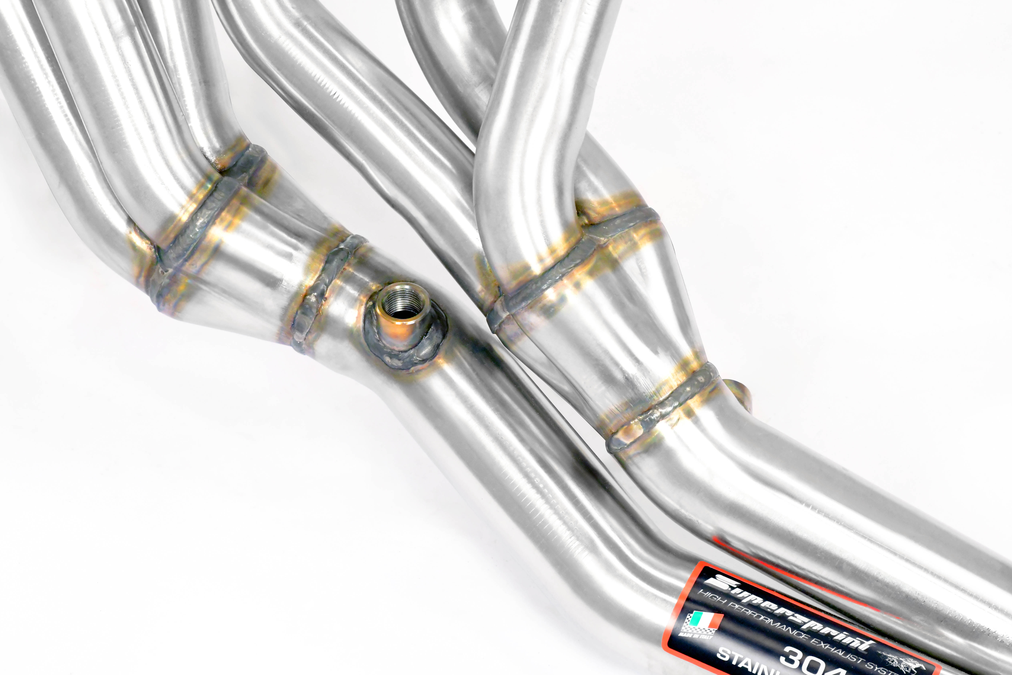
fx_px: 2951
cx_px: 506
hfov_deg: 19.5
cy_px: 338
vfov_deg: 13.0
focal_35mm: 105
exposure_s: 1/160
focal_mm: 70
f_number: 13
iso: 4000
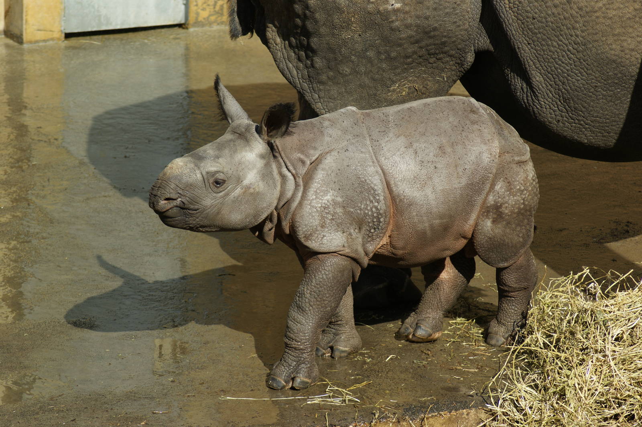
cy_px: 214
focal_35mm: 240
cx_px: 321
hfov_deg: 8.6
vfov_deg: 5.7
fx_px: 4278
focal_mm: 160
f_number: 5.6
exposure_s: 1/500
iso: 100
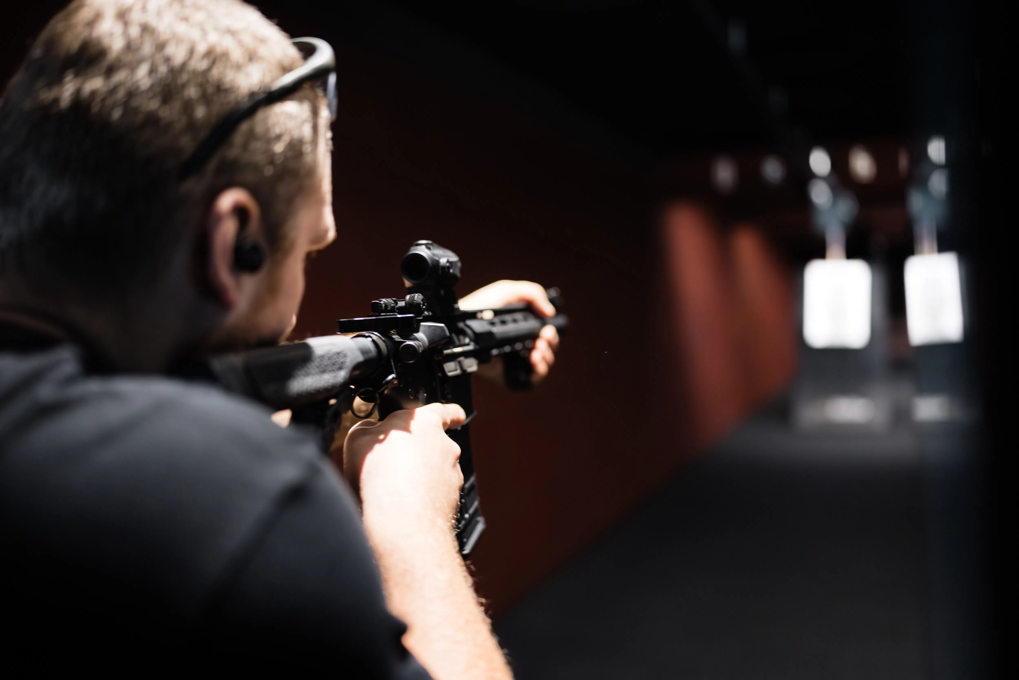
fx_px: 991
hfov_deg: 54.4
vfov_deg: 37.8
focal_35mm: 35
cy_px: 340
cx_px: 510
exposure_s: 1/250
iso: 800
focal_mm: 35
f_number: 1.4
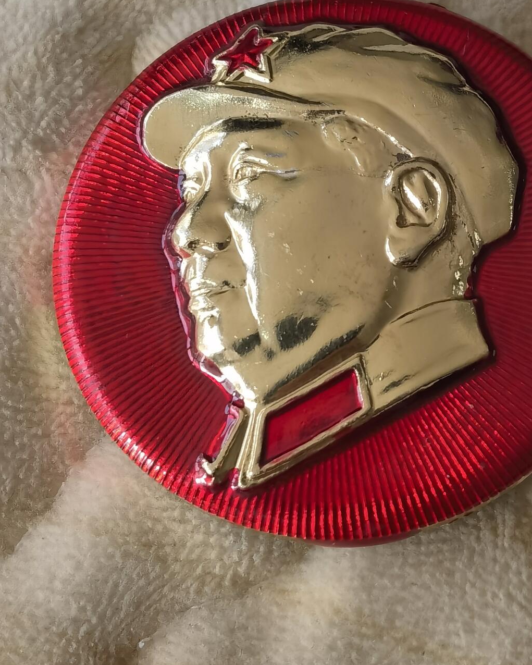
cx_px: 351
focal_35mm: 95
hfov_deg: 16.2
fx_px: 1870
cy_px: 230
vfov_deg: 20.1
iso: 50
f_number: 1.8
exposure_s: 1/326
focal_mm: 5.54
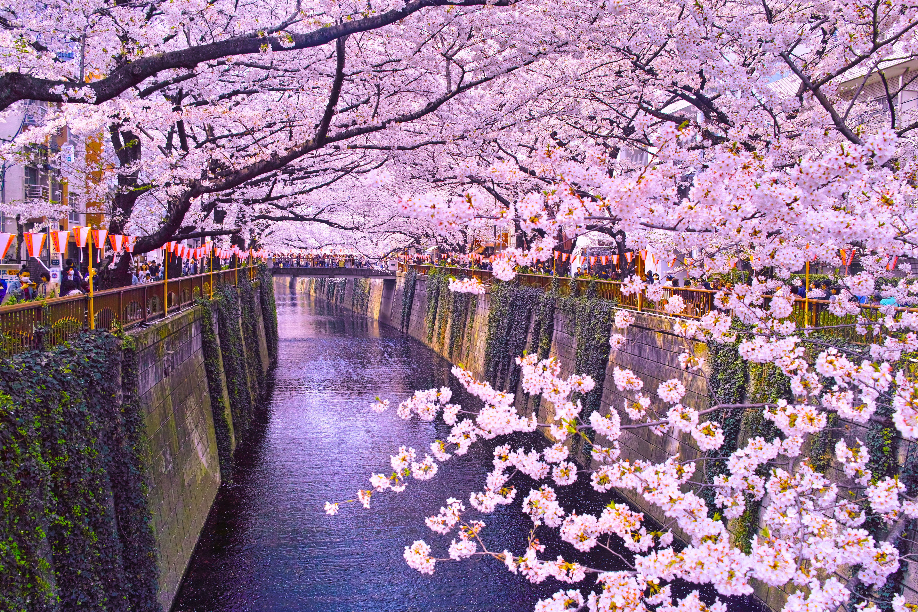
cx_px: 459
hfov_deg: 65.5
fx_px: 714
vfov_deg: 46.4
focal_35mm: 28
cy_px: 306
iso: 100
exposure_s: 1/80
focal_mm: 19
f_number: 4.5
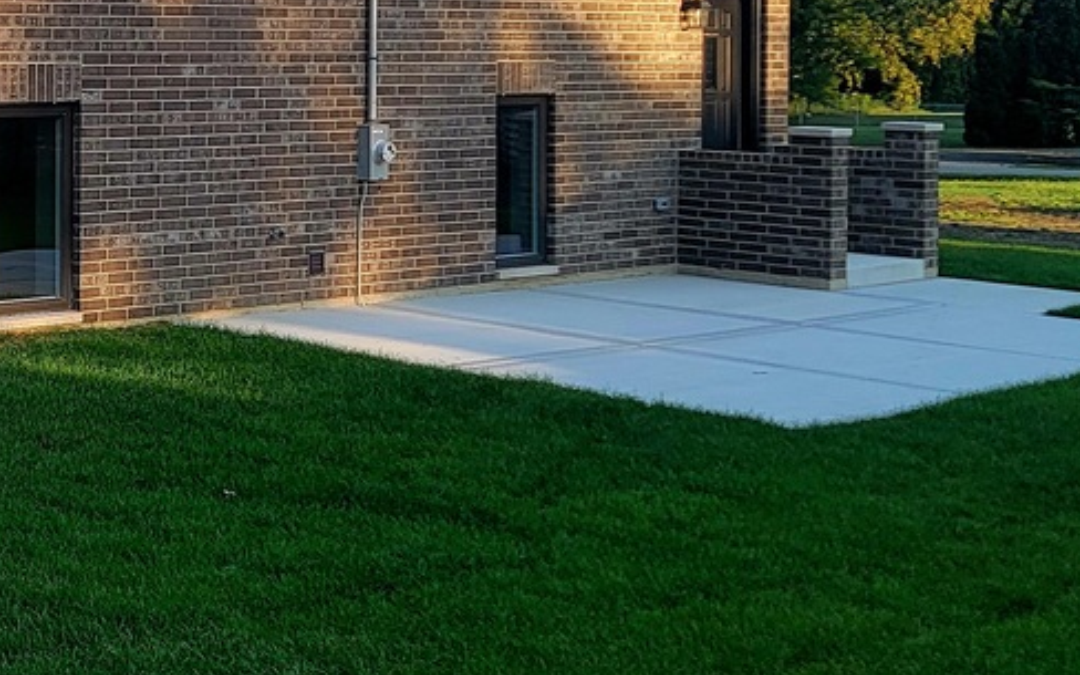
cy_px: 29
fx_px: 2208
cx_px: -268
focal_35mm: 75
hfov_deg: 24.5
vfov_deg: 17.1
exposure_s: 1/233
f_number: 1.8
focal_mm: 6.7
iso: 16
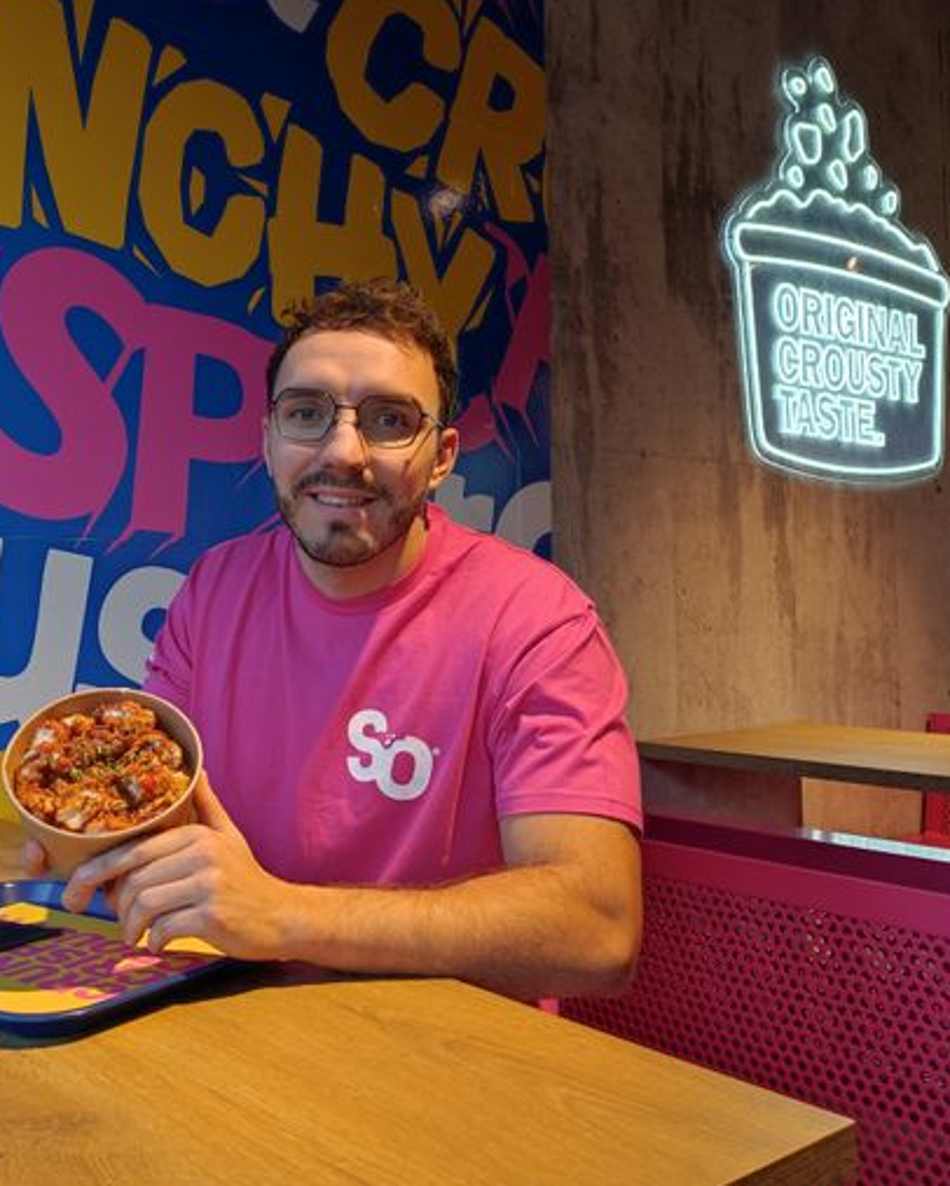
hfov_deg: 44.7
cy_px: 587
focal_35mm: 32
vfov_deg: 55.6
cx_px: 270
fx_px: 1124
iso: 73
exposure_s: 1/50
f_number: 1.89
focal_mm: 5.89
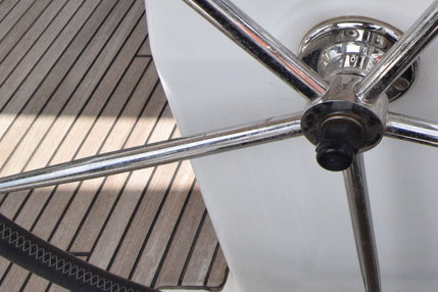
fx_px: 514
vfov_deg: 27.0
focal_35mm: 42
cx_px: 505
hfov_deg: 37.0
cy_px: -80
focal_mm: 11
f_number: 14
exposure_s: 1/640
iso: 1600
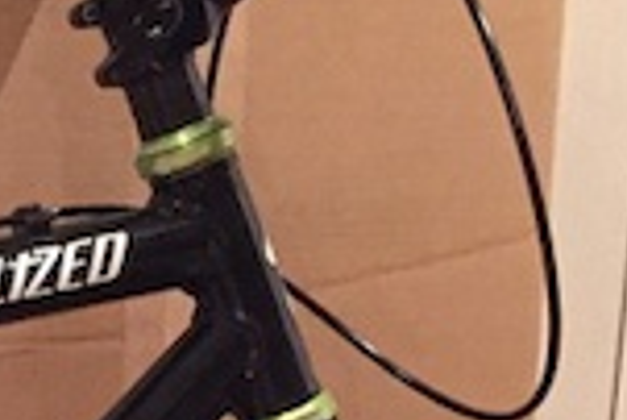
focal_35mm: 160
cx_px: -478
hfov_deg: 11.9
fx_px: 2789
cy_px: 761
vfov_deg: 8.3
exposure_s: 1/17
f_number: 2.2
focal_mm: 4.15
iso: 400
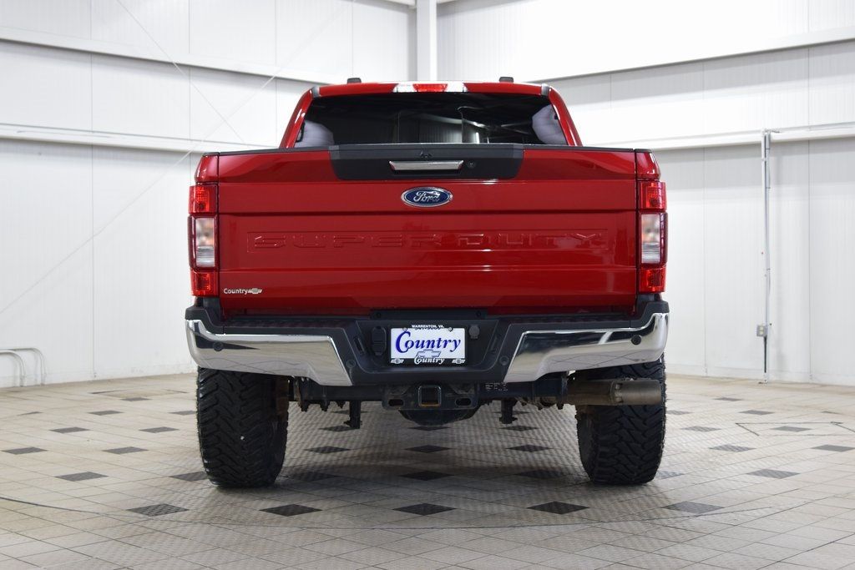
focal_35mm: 52
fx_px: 1247
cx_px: 428
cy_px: 285
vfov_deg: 25.8
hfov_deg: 37.8
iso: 640
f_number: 6.3
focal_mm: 35
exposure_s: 1/15
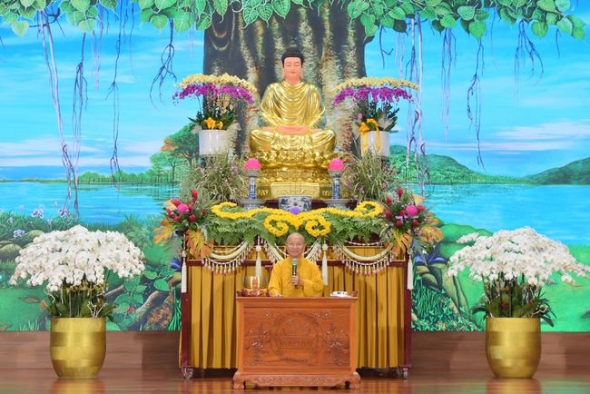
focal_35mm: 85
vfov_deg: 16.1
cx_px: 295
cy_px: 197
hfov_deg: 23.9
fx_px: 1394
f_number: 3.5
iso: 640
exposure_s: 1/125
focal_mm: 85
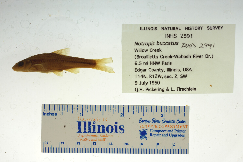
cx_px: 122
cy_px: 81
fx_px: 405
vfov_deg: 22.6
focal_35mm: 60
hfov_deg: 33.4
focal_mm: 60
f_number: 10
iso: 100
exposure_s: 1/200
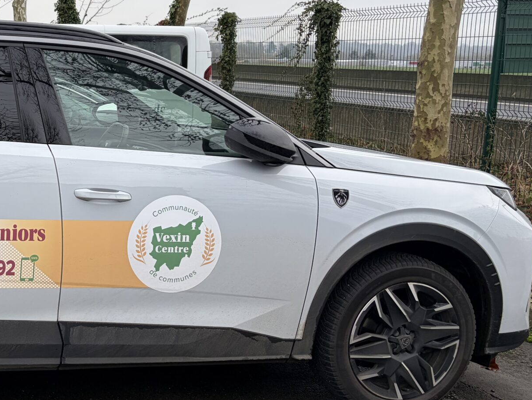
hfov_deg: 31.9
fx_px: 845
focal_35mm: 55
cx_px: -12
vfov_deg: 26.6
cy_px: 187
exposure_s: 1/667
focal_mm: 5.96
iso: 50
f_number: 1.6
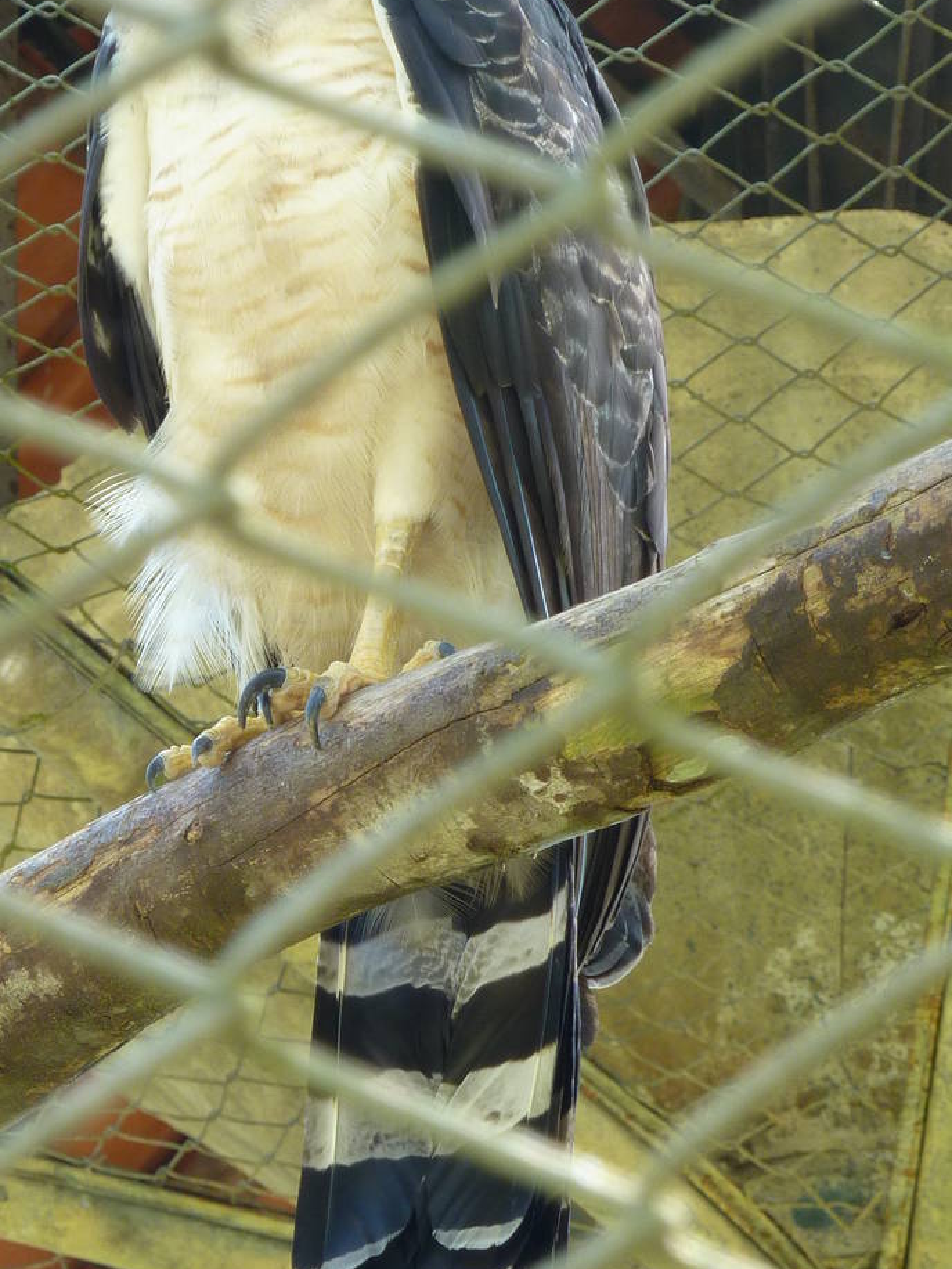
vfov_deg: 8.3
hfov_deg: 6.2
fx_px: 8762
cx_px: 232
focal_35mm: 239
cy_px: 555
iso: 100
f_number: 4.5
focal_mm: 22.5
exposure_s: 1/50
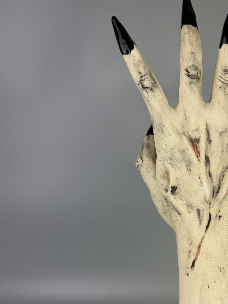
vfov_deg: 40.9
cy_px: 227
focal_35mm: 45
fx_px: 395
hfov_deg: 30.7
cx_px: 208
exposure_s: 1/660
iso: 80
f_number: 1.78
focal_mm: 6.76
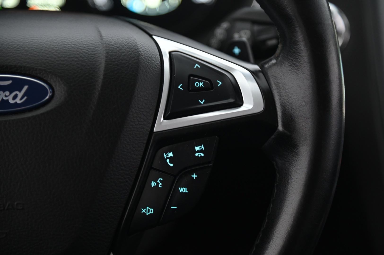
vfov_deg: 11.4
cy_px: 128
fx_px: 1279
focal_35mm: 120
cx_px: 192
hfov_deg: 17.1
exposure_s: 1/15
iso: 2000
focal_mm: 120
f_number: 4
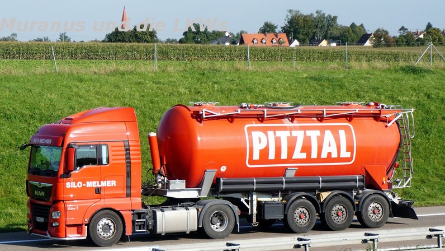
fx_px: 932
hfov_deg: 26.8
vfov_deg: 15.3
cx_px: 222
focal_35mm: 79
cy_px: 121
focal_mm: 50
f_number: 5.6
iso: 800
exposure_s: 1/4000
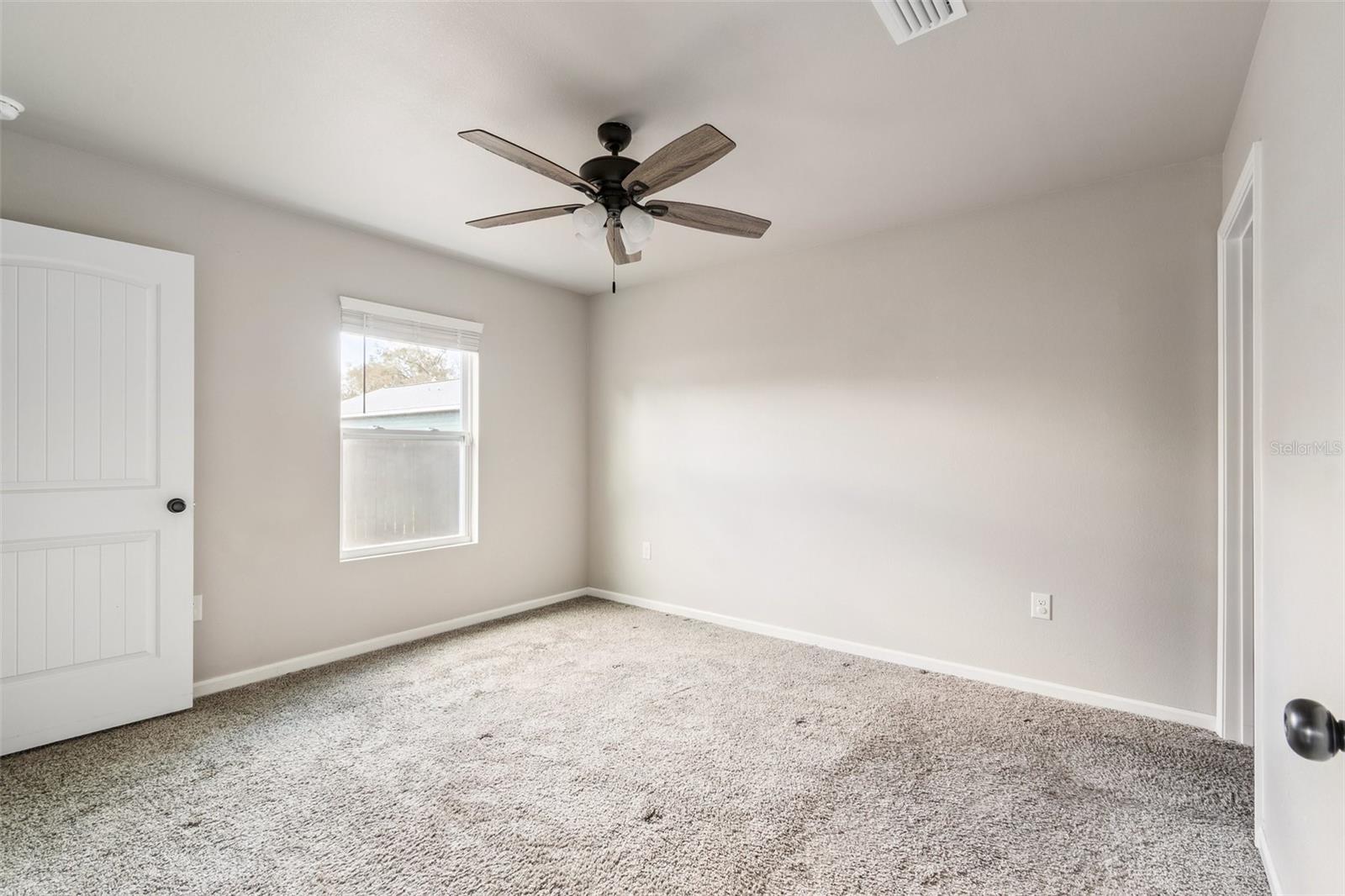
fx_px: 560
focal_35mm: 15
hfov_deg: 100.4
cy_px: 448
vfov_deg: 77.3
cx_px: 672
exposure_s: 1/1.67
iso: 200
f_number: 8
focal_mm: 10
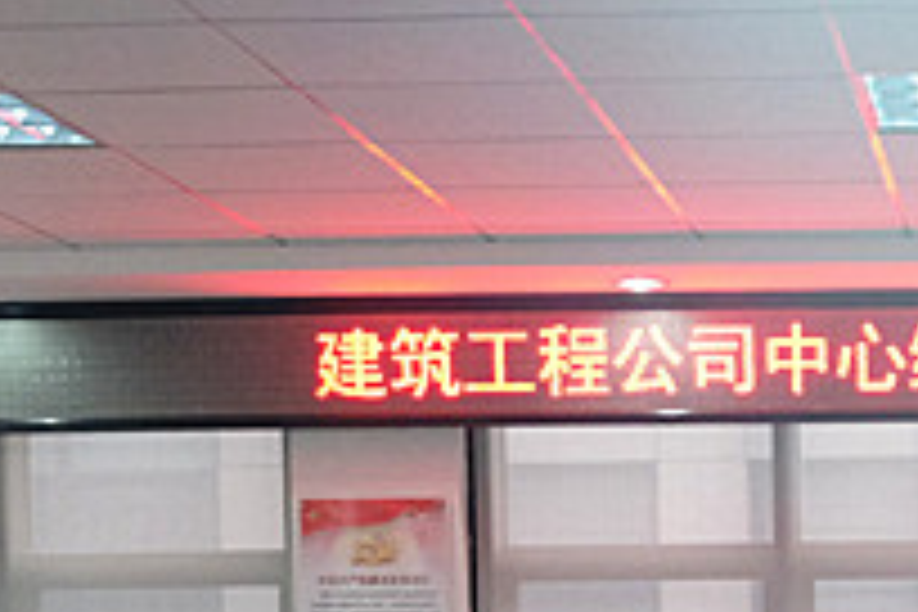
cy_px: 871
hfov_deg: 18.3
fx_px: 2703
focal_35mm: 106
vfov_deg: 12.4
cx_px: 1102
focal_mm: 18
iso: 2500
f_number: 3.5
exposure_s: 1/125
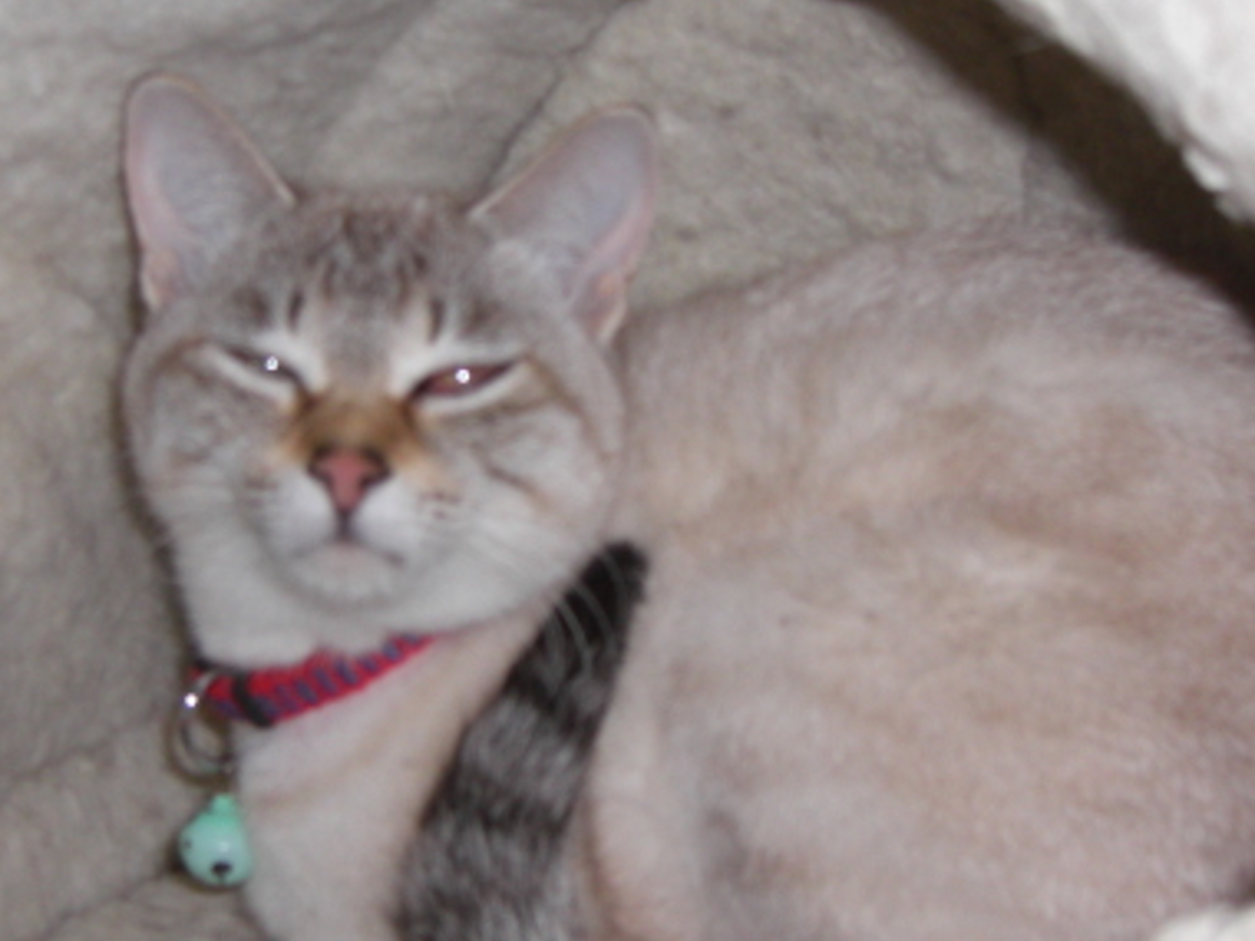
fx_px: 2320
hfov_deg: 30.3
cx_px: 601
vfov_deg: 22.9
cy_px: 508
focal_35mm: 64
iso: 200
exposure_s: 1/60
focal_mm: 7.9
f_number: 2.8
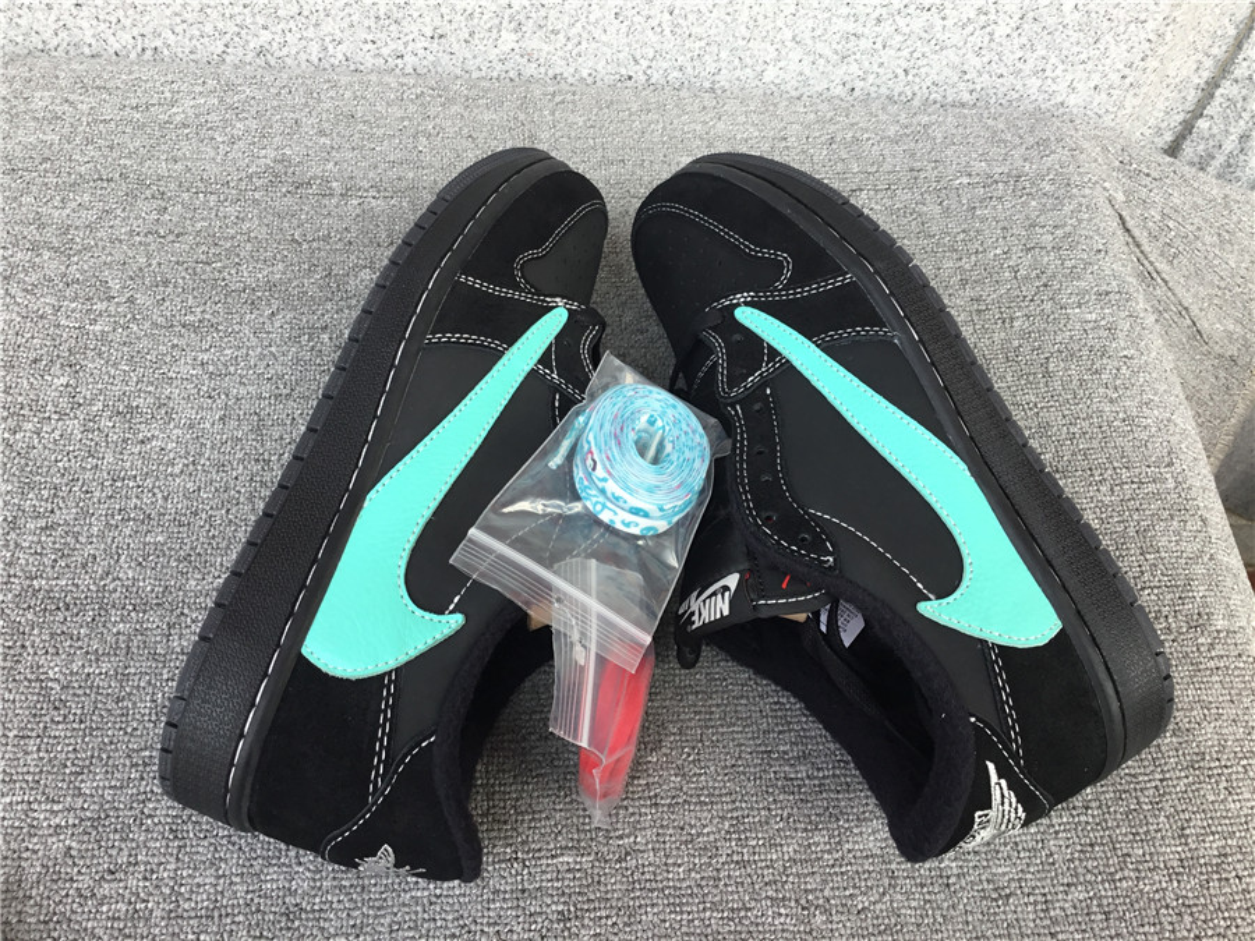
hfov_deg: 58.4
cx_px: 628
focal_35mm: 31
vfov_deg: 45.4
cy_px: 470
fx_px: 1124
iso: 25
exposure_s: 1/100
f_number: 2.4
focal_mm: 3.3
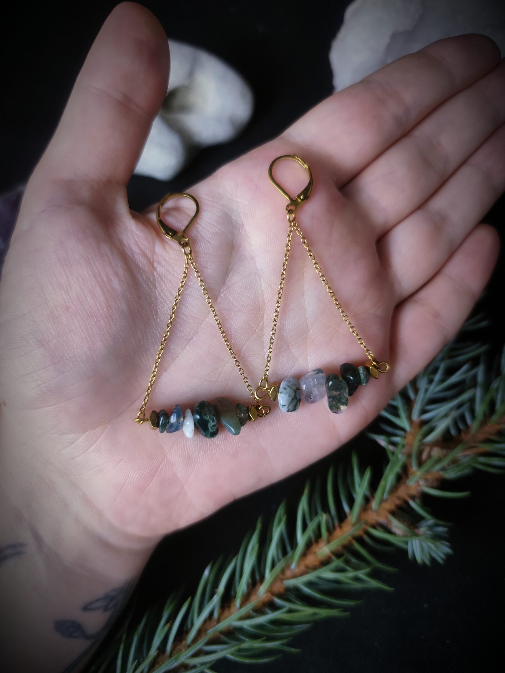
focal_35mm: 23
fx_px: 447
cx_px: 252
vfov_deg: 73.9
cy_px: 336
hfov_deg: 58.9
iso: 320
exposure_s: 1/100
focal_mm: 6.19
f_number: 1.65
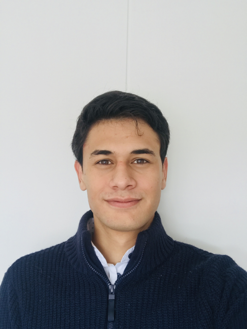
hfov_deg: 44.2
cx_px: 124
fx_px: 304
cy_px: 164
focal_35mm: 32
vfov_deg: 56.8
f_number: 2.2
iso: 25
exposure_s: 1/40
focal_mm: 2.87
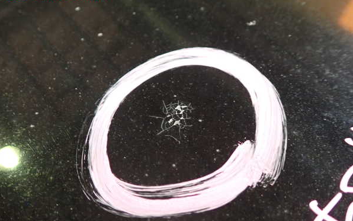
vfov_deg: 39.4
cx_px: 176
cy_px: 121
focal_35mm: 32
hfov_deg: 59.6
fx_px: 308
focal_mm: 5.4
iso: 500
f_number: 2.3
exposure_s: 1/30
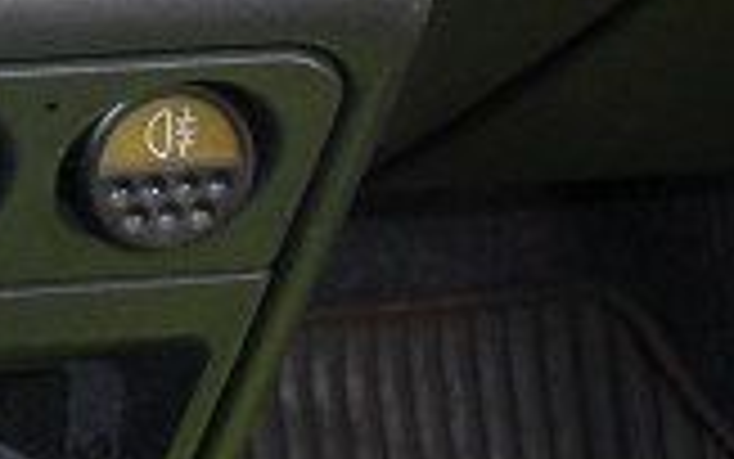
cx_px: -558
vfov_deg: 8.3
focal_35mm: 154
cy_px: -292
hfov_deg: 12.5
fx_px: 3082
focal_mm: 6.2
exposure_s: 1/30
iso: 64
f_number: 2.8
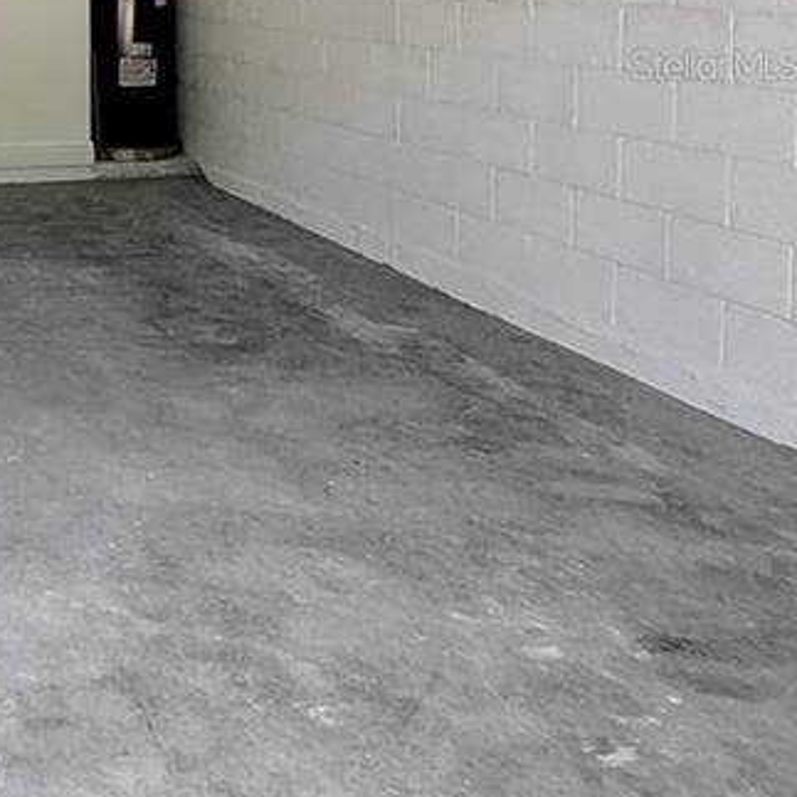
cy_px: 64
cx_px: -304
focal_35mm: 46
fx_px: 1198
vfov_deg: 34.5
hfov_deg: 28.4
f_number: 2.2
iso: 50
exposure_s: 1/308
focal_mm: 2.22
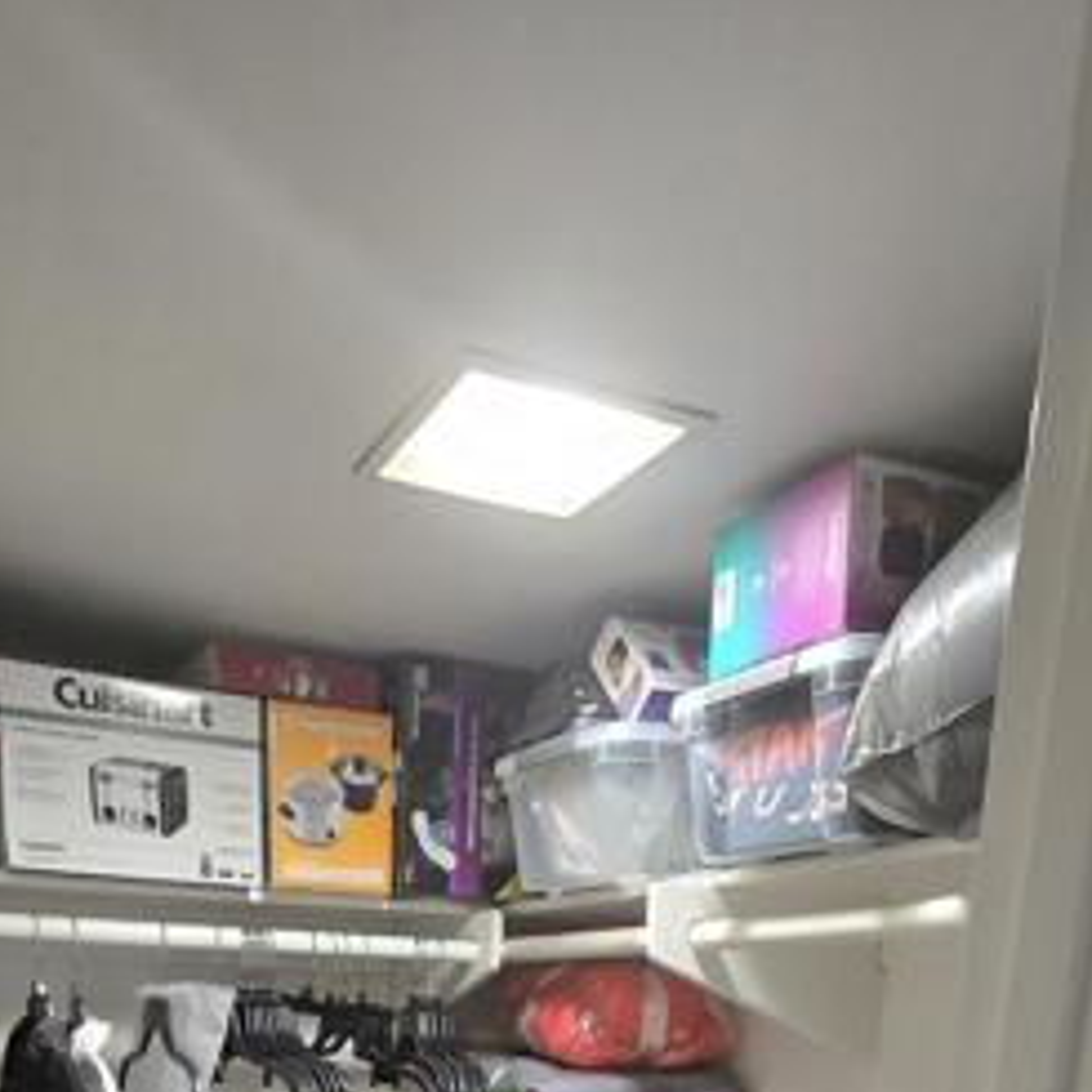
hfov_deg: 53.8
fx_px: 1071
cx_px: 455
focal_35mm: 30
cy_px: 1337
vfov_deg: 38.4
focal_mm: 2.2
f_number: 2.2
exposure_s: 1/60
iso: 800
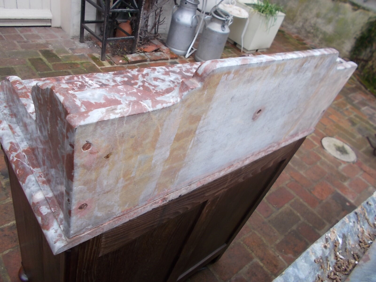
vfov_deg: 53.1
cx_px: 188
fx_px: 282
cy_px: 141
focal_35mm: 26
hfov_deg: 67.3
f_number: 3.2
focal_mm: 4.6
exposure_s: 1/60
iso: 80
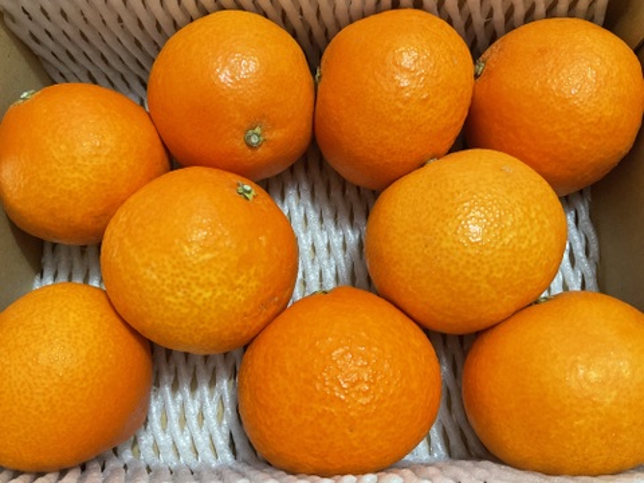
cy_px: 242
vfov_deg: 48.2
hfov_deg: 61.7
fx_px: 540
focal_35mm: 29
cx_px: 322
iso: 250
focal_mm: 3
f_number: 1.8
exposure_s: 1/60
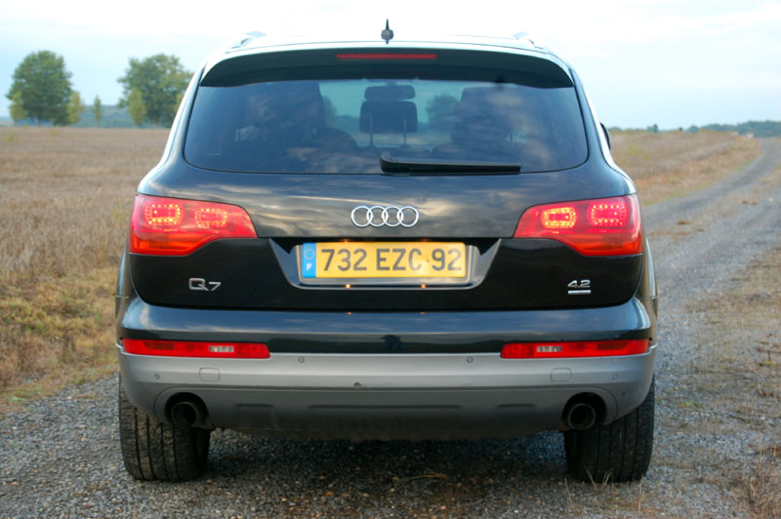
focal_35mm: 78
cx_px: 390
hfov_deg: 26.0
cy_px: 260
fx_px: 1691
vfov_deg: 17.5
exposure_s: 1/30
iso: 400
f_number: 5.6
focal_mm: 52
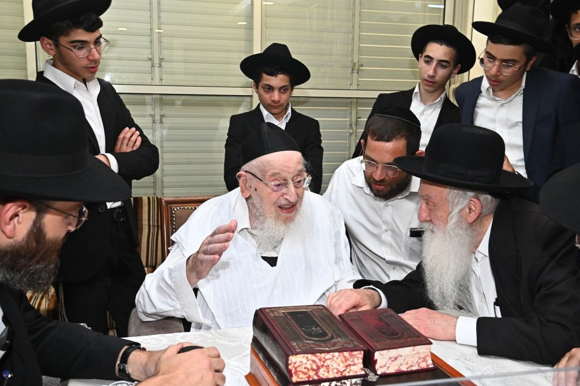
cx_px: 290
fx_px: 644
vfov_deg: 33.4
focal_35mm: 40
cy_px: 193
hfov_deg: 48.5
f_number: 9
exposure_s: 1/200
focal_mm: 40
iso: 2500
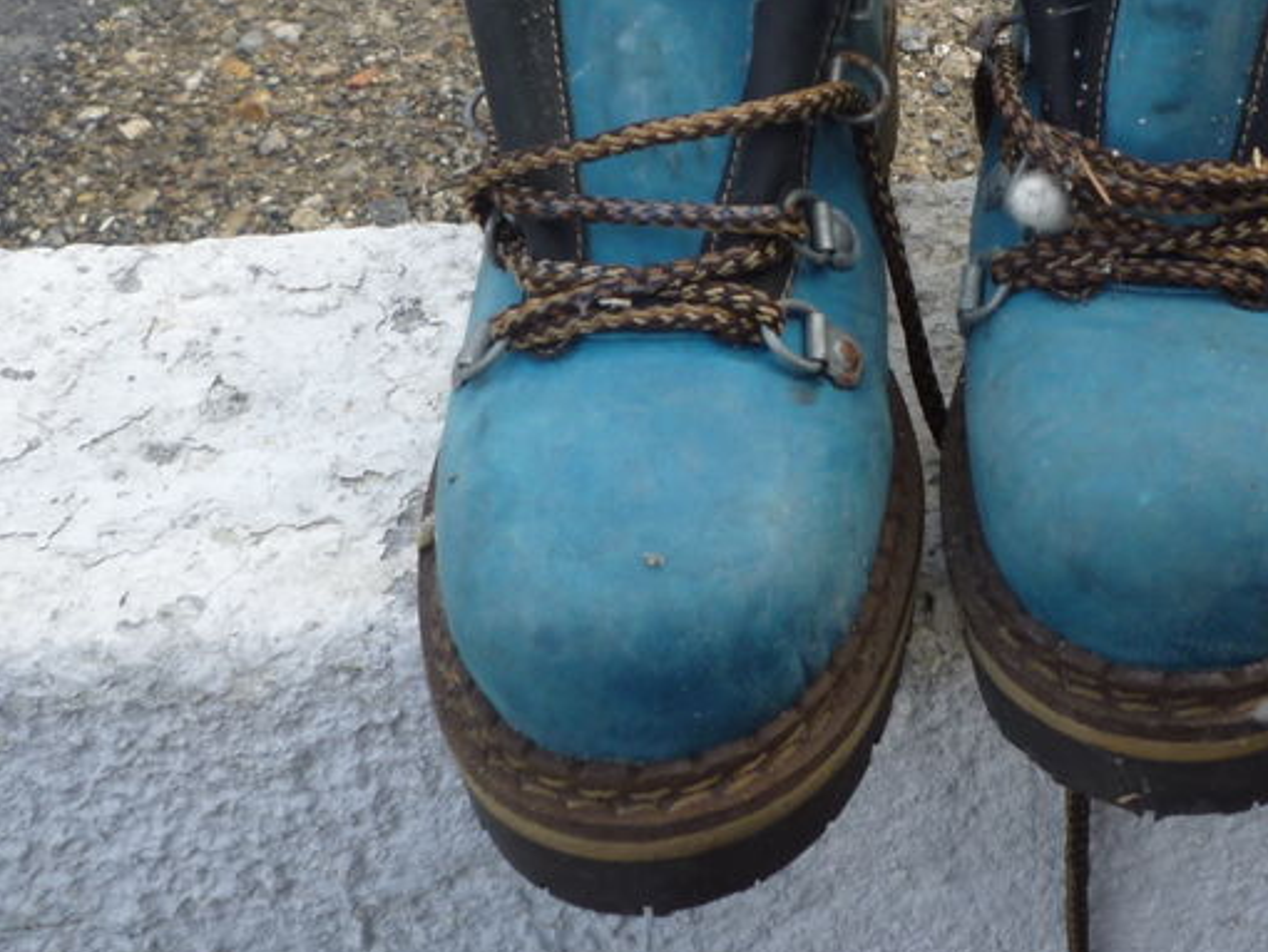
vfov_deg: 28.5
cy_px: 92
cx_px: 922
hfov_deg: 38.1
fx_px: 1796
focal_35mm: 49
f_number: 2.8
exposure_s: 1/200
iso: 80
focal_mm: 4.4
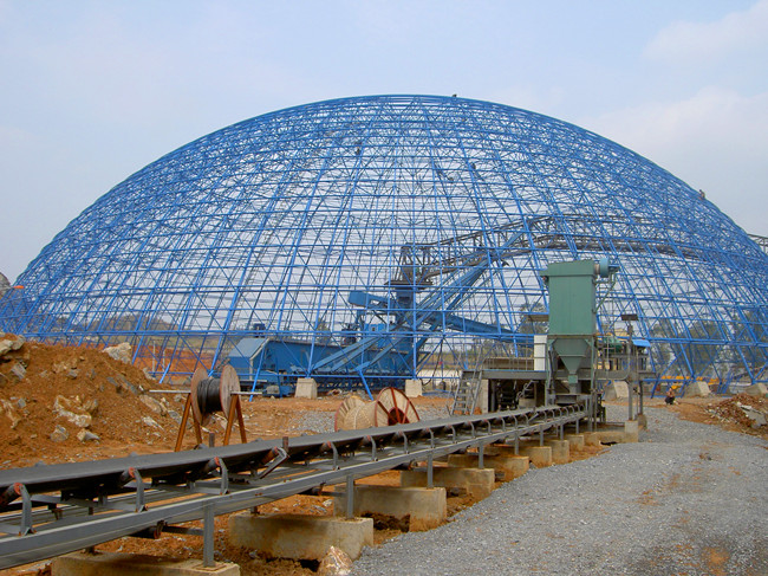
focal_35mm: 39
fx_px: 865
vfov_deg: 36.8
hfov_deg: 47.9
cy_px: 288
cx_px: 384
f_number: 4.7
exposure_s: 1/400
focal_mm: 8
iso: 100
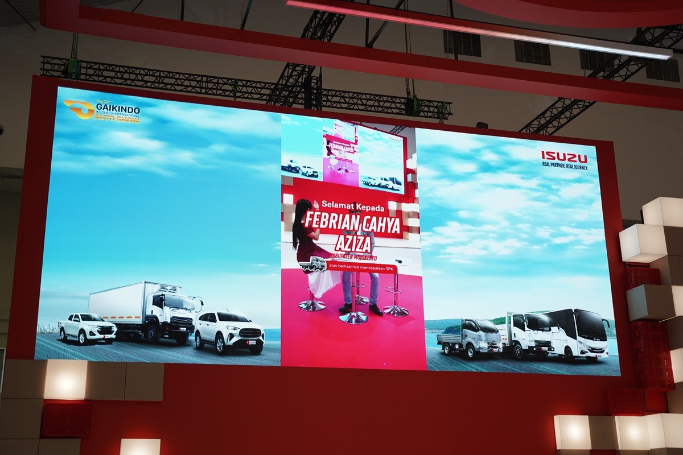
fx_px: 892
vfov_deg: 28.6
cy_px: 228
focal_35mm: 47
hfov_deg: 41.9
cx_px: 342
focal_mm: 47
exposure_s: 1/320
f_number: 2.8
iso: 320
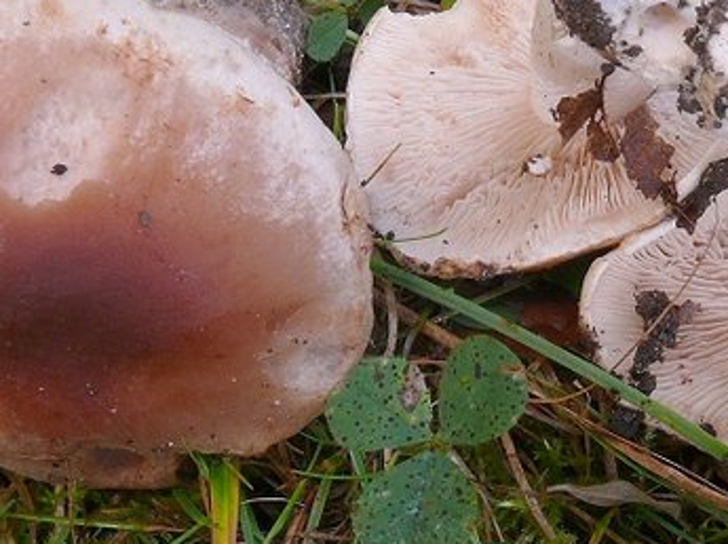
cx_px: 456
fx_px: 1366
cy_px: 247
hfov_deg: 29.7
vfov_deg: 22.5
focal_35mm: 65
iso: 100
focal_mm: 7.4
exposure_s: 1/6
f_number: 10
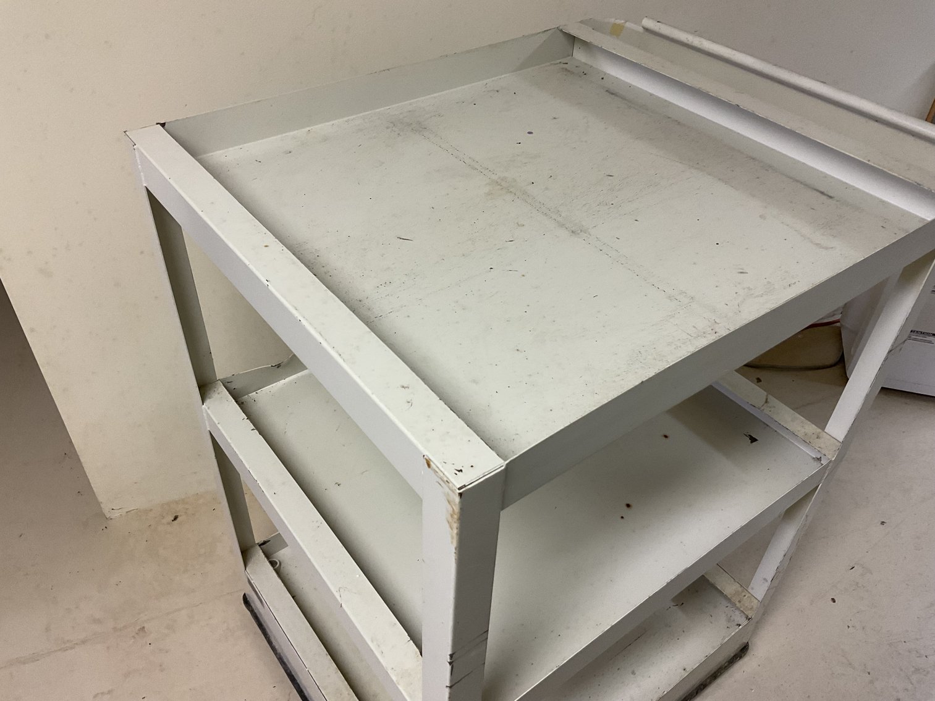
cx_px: 468
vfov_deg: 48.2
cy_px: 350
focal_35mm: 29
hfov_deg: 61.7
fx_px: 783
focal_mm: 3
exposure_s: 1/60
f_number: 1.8
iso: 80
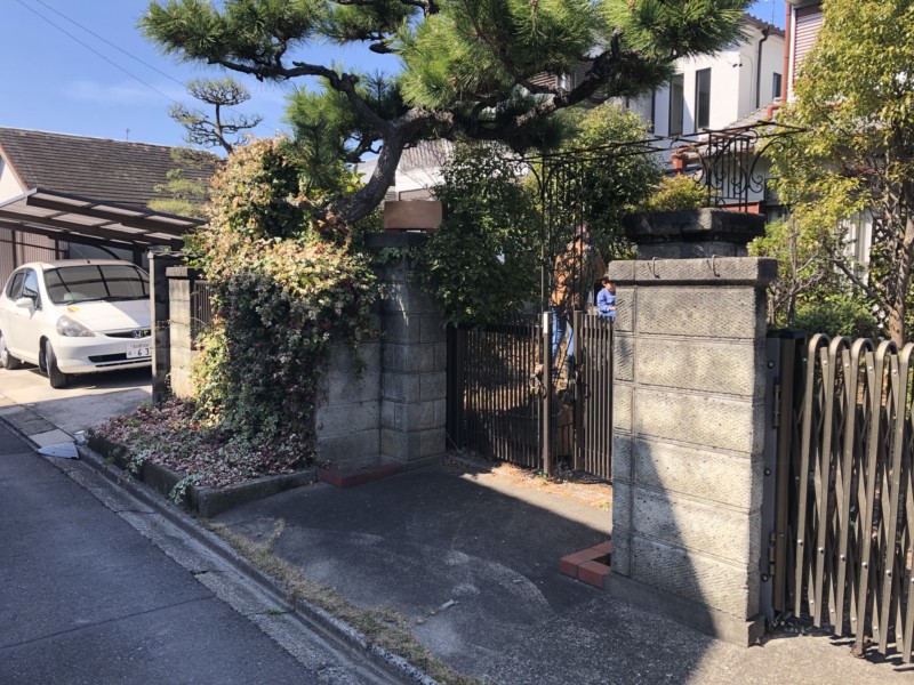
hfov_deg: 63.4
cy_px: 342
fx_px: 739
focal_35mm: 28
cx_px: 457
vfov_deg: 49.7
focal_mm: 3.99
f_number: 1.8
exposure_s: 1/533
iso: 20
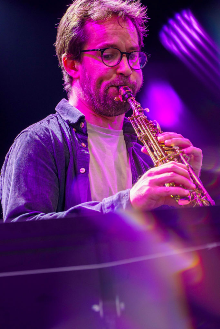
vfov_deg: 10.2
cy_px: 164
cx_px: 110
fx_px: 1851
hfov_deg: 6.8
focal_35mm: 202
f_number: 3.5
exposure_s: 1/200
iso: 400
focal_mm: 135
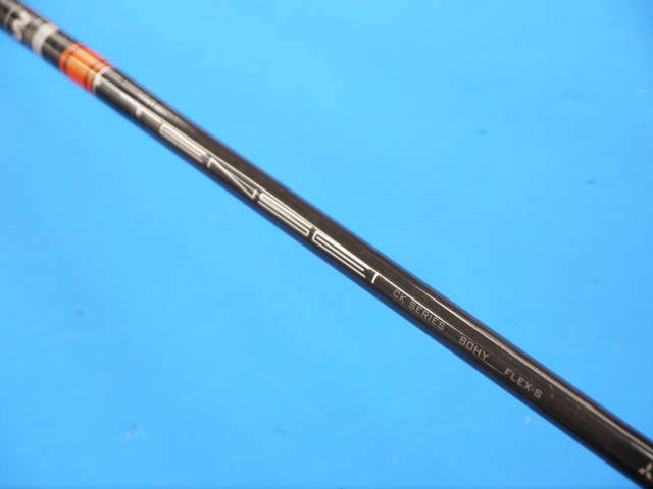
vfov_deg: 17.6
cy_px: 244
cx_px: 326
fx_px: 1585
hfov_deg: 23.3
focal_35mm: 84
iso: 800
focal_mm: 42
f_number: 5.6
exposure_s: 1/80
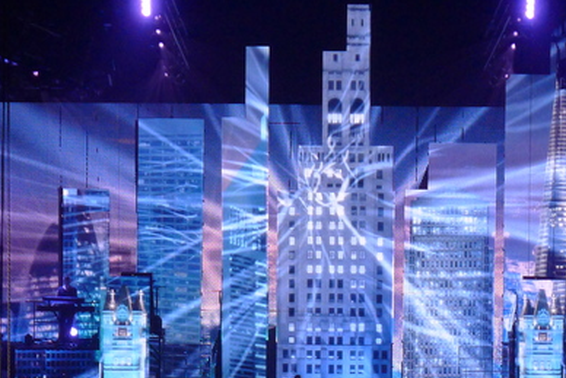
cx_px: 279
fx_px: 3114
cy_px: 296
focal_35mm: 198
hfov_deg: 10.4
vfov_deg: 6.9
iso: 400
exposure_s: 1/60
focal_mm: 19.2
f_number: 3.3
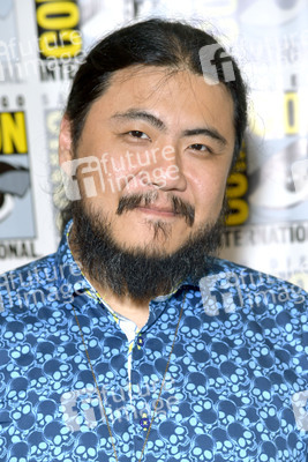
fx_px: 1436
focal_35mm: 112
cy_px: 231
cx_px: 154
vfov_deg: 18.3
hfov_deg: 12.2
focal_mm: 112
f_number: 6.3
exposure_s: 1/250
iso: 800
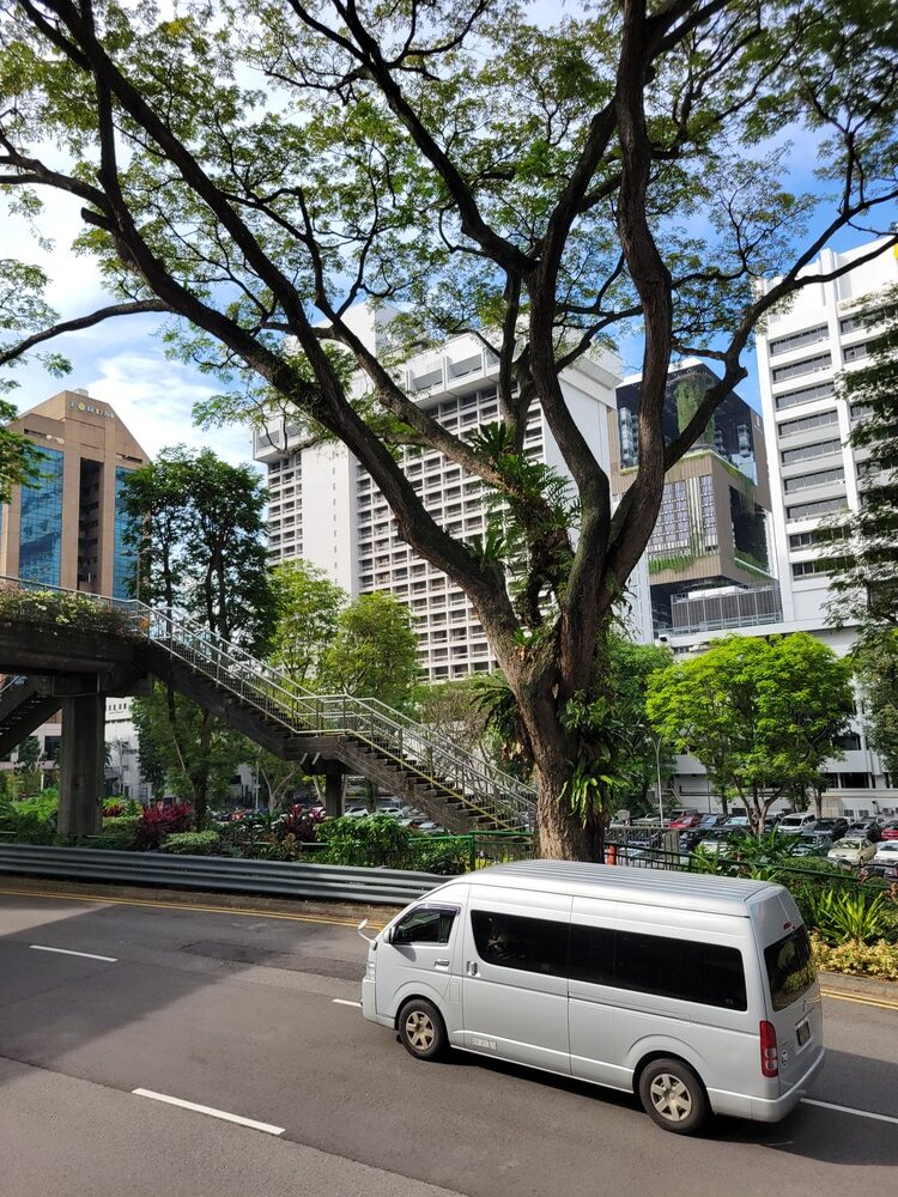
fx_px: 899
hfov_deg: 53.1
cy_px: 598
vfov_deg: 67.3
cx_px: 449
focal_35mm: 26
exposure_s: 1/929
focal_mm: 5.4
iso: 40
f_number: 1.8
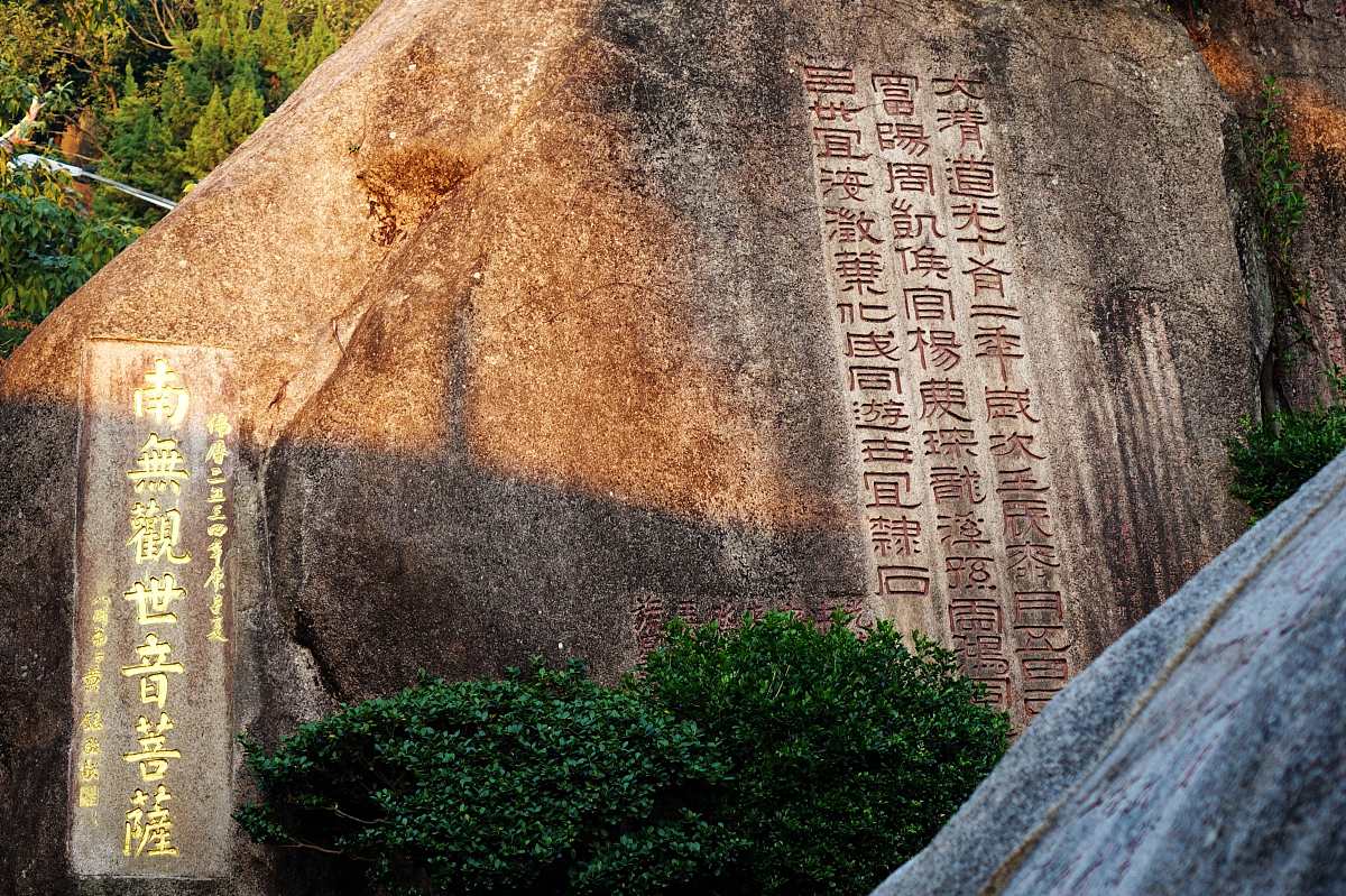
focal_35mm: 75
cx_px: 673
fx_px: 2803
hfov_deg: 27.0
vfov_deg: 18.2
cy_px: 448
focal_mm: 27.57
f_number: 2.8
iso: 100
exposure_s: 1/80
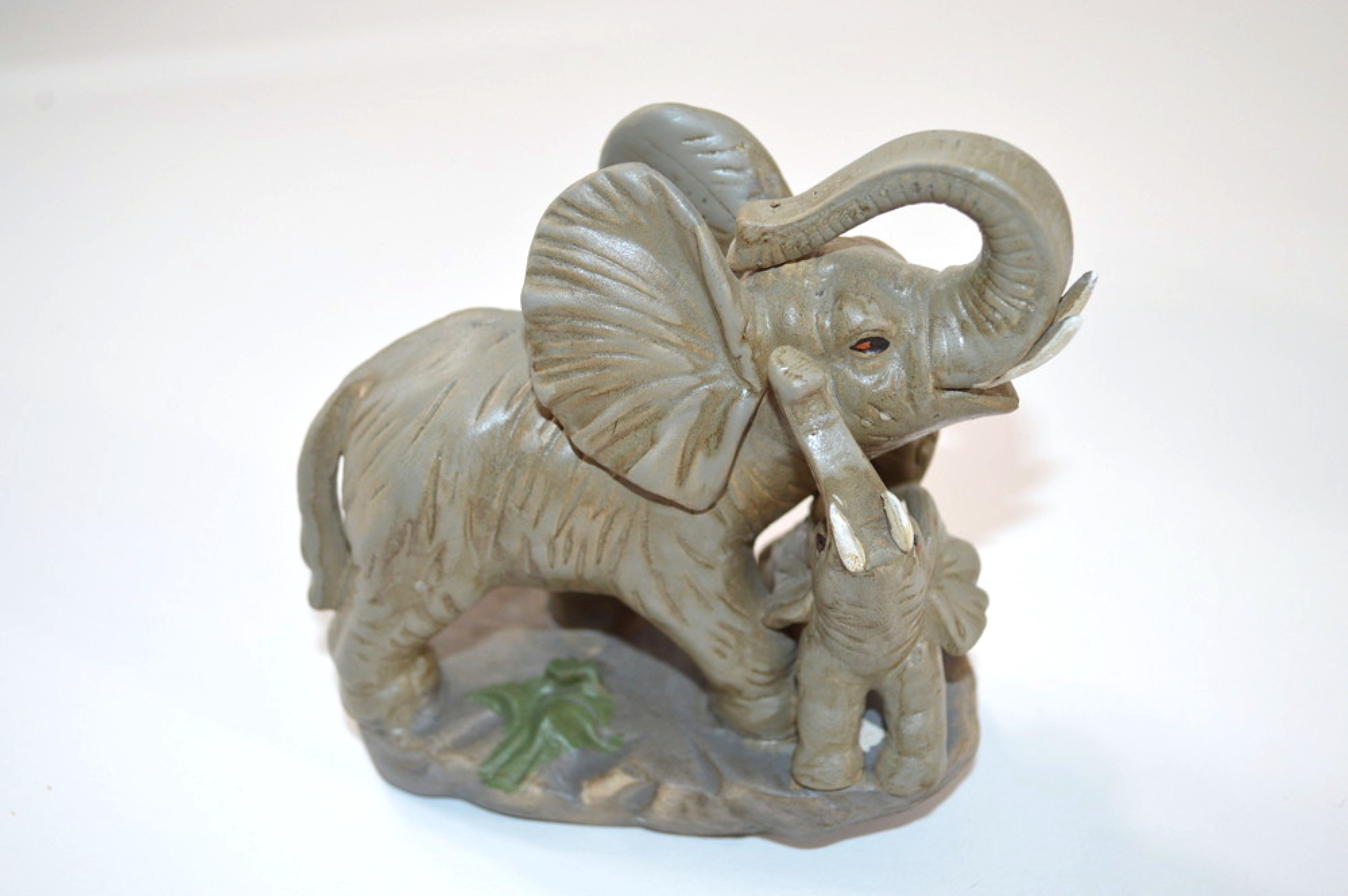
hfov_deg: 41.1
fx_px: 1796
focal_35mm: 48
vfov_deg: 28.0
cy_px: 448
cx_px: 674
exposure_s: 1/100
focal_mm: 32
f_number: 4.8
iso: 400
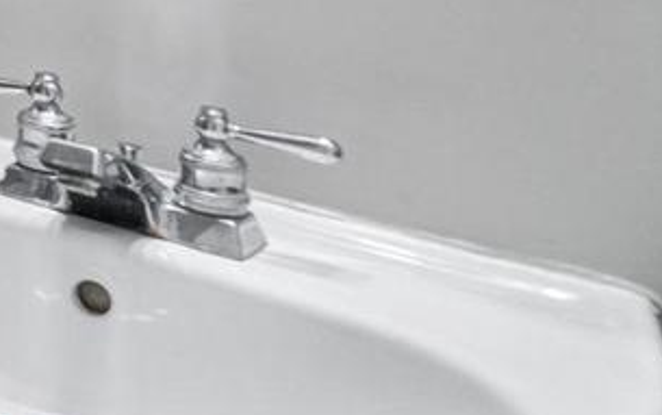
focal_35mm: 77
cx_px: -857
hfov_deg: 15.9
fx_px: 1390
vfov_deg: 14.9
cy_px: -317
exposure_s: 1/800
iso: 1250
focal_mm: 16
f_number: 8
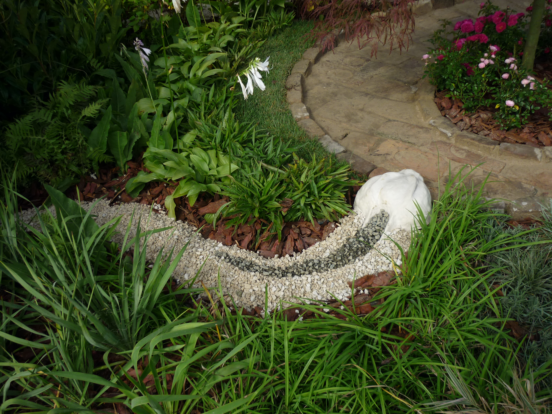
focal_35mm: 33
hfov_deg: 55.4
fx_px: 526
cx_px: 276
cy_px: 207
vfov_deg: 42.9
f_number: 8
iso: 80
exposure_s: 1/160
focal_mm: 5.5
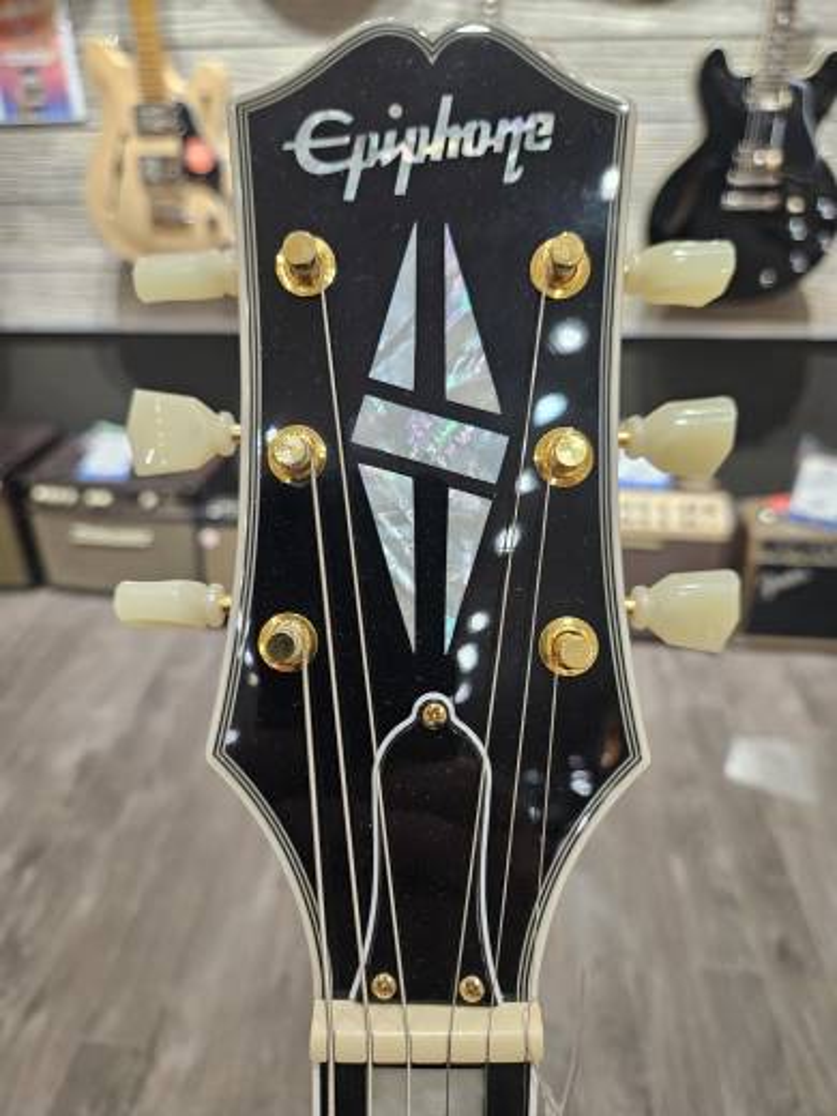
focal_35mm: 23
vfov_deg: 73.9
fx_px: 742
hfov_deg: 58.9
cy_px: 558
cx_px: 418
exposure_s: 1/120
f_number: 1.8
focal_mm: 5.4
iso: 500
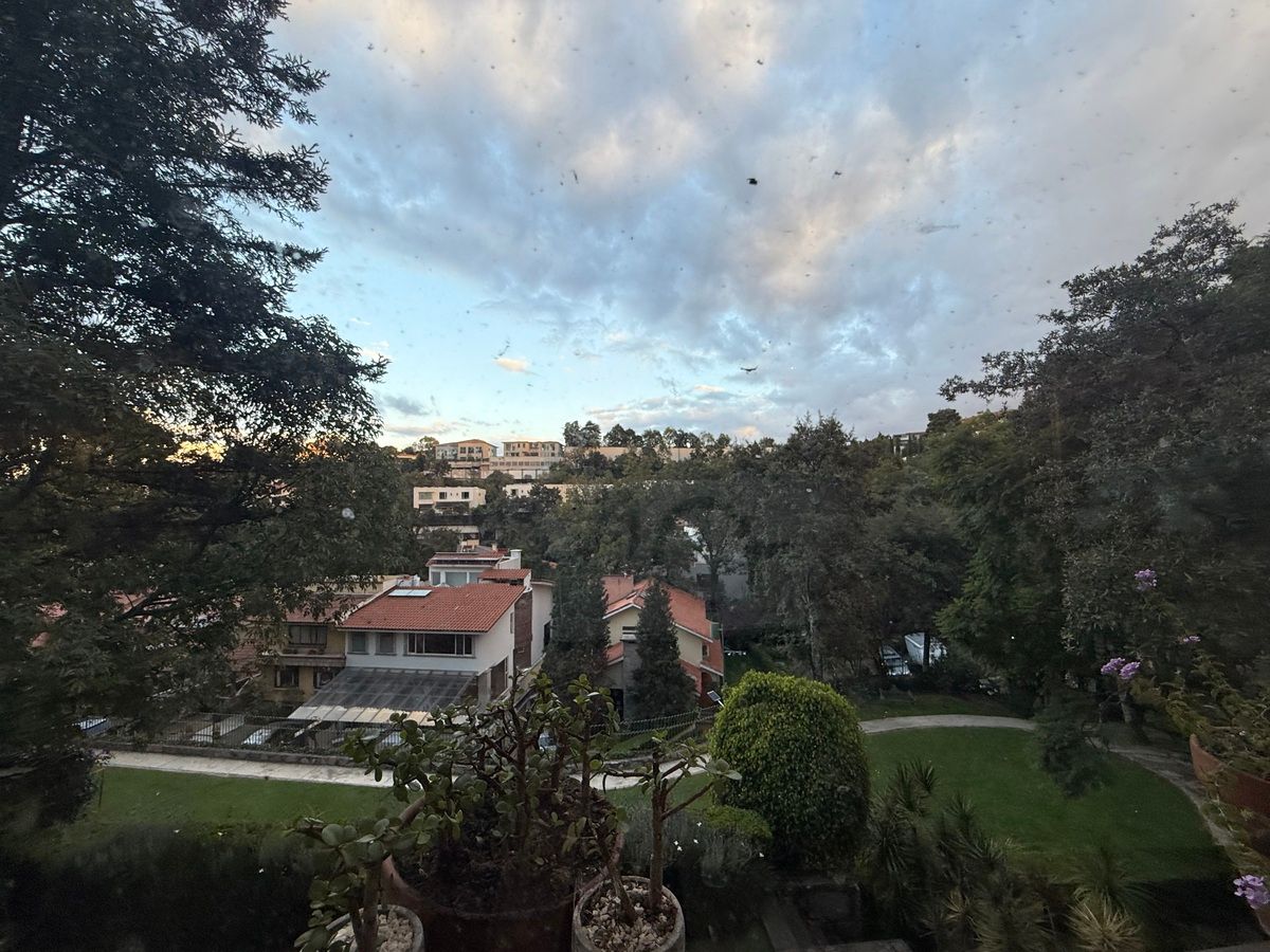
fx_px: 514
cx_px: 635
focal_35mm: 14
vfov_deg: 85.7
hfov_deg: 102.1
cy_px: 476
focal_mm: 2.22
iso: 50
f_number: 2.2
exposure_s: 1/124
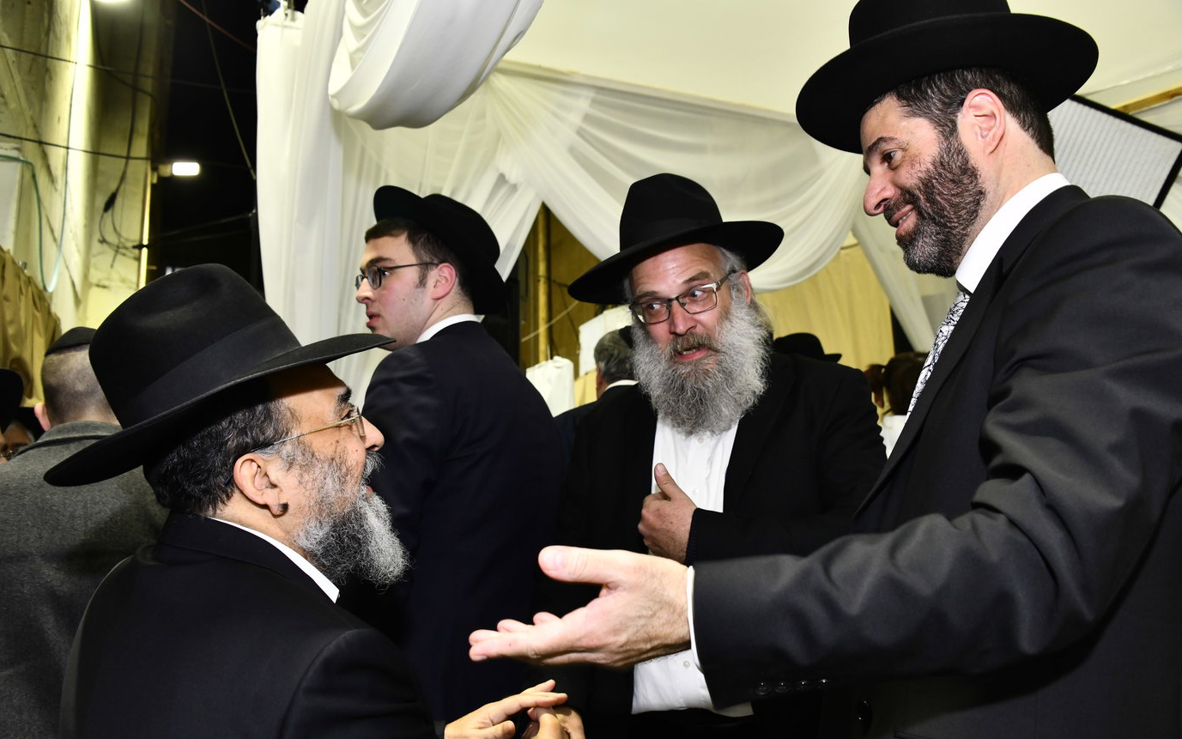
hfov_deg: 64.6
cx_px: 597
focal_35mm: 29
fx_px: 934
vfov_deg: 43.2
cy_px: 372
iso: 1000
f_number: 5.6
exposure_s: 1/100
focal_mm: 28
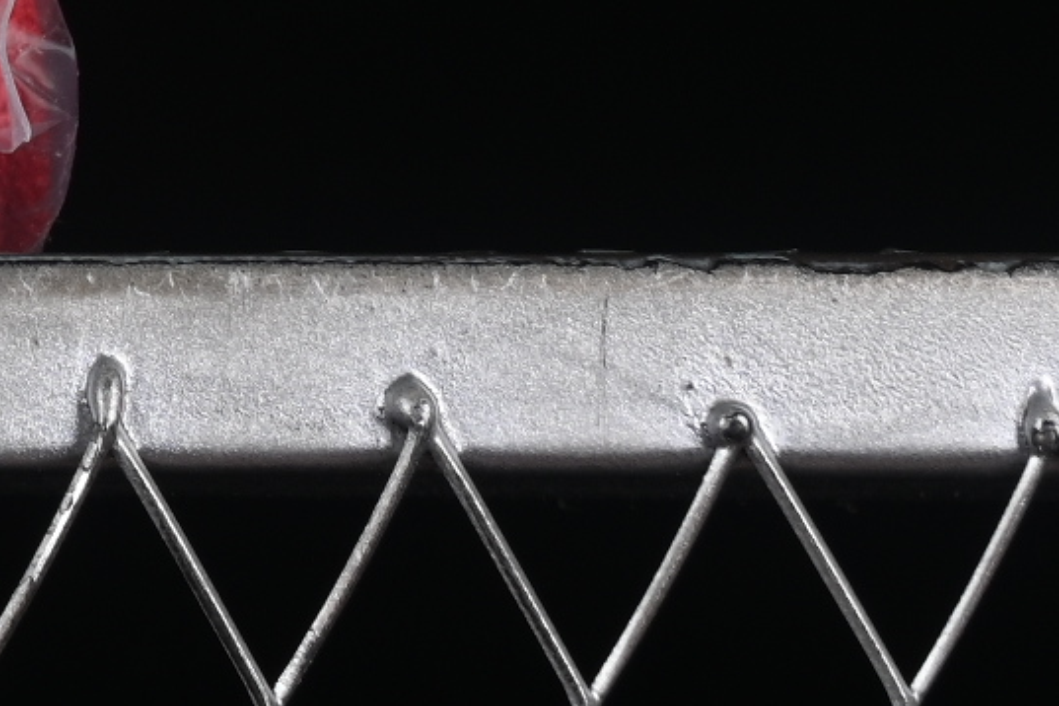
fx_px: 11442
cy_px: -856
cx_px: -1453
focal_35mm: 389
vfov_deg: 3.5
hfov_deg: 5.1
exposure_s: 1/80
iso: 160
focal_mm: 50
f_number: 9
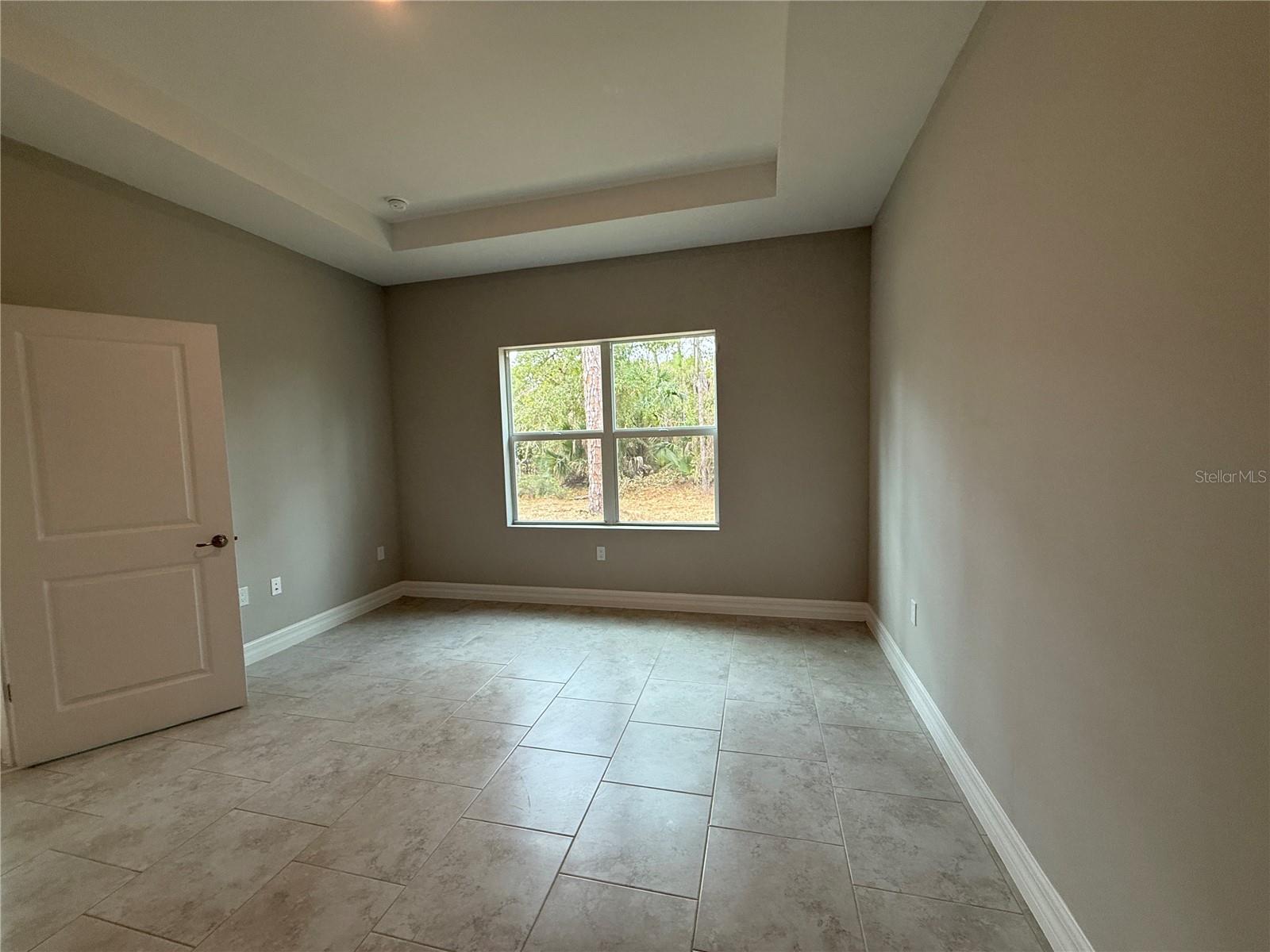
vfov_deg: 85.7
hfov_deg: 102.1
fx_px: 514
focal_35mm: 14
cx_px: 635
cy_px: 476
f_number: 2.2
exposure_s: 1/120
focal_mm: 2.22
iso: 125
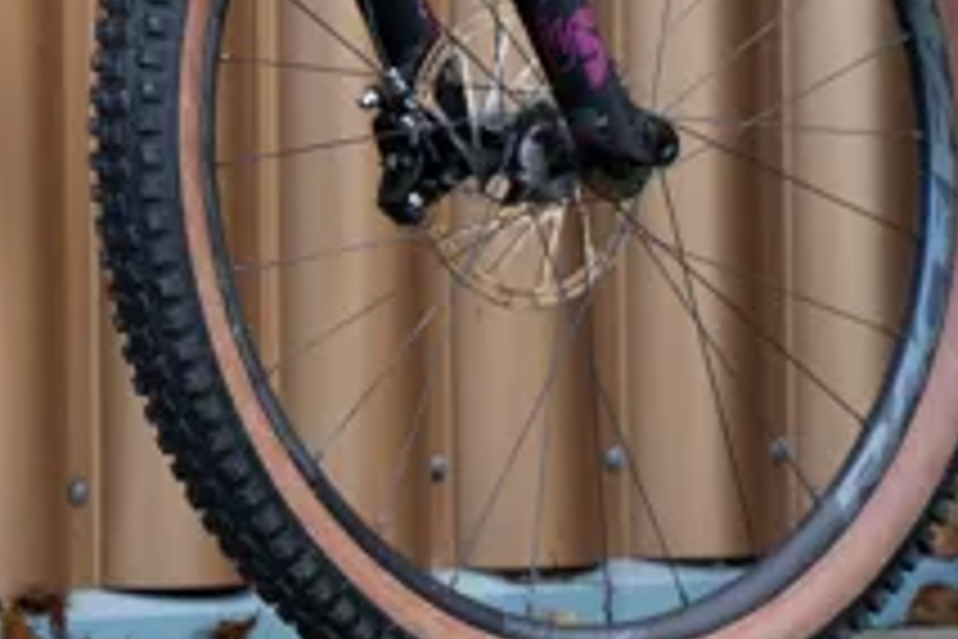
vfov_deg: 4.9
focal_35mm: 282
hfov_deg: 7.2
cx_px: -450
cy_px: -97
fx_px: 7504
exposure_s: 1/160
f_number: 3.5
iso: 125
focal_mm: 75
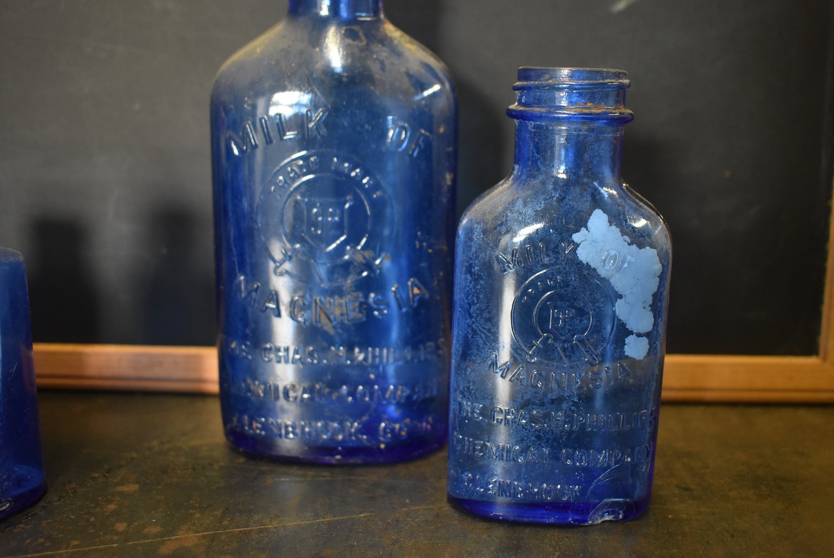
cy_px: 279
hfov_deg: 51.2
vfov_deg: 35.6
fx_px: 869
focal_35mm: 38
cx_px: 417
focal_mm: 25
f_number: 4
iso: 1600
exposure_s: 1/80
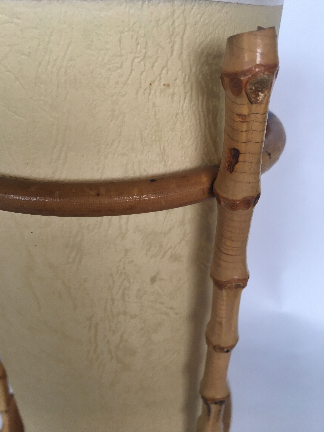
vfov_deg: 61.7
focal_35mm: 29
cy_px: 216
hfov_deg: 48.2
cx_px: 162
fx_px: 362
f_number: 2.2
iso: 32
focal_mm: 4.15
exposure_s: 1/33
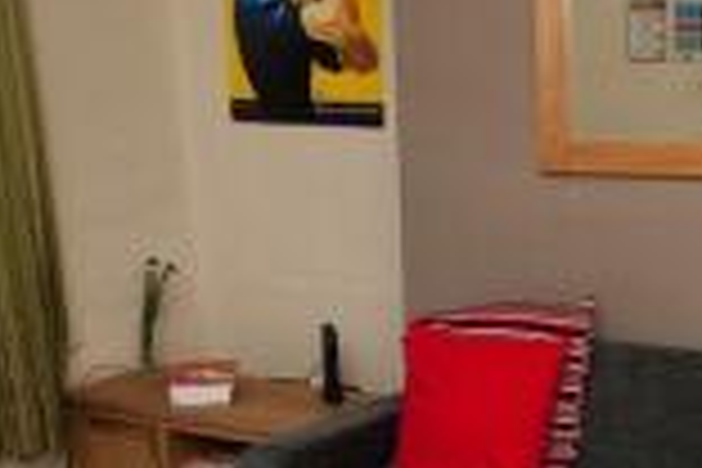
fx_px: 1189
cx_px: 549
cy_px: 587
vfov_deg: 20.6
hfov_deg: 32.1
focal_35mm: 61
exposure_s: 1/50
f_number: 4
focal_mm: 20
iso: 400
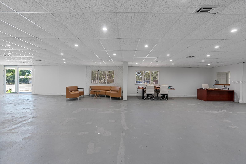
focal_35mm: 16
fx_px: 109
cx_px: 123
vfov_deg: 73.8
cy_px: 82
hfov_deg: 96.7
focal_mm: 16
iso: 400
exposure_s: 1/3
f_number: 8
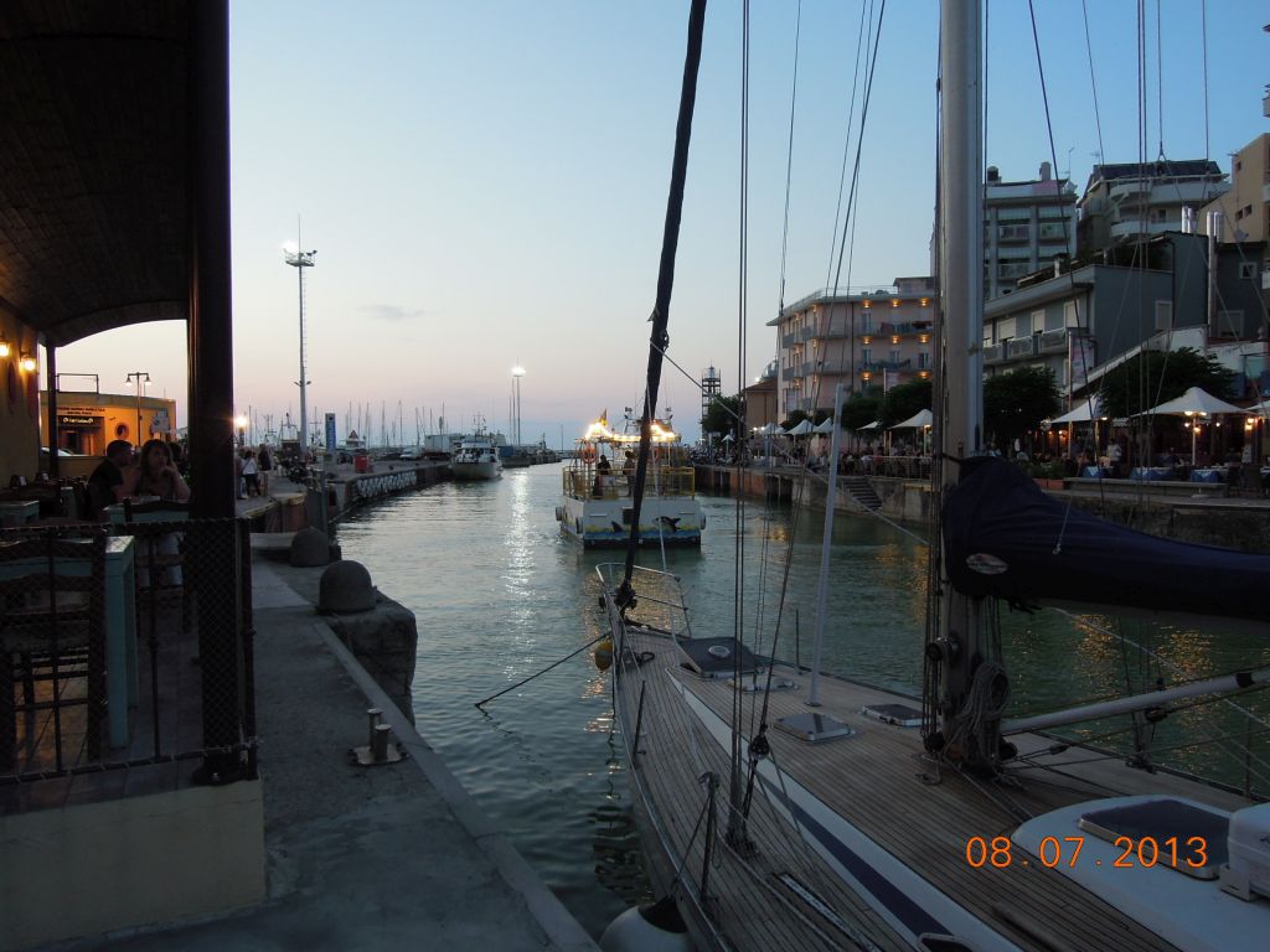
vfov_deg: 56.8
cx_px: 635
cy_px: 476
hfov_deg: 71.6
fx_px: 881
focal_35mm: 24
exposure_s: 1/50
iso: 160
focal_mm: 4.3
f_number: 2.8
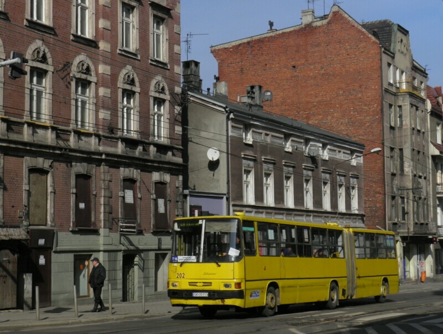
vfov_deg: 26.6
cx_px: 222
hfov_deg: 34.9
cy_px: 167
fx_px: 705
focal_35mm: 55
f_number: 5.8
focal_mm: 10
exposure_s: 1/400
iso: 50
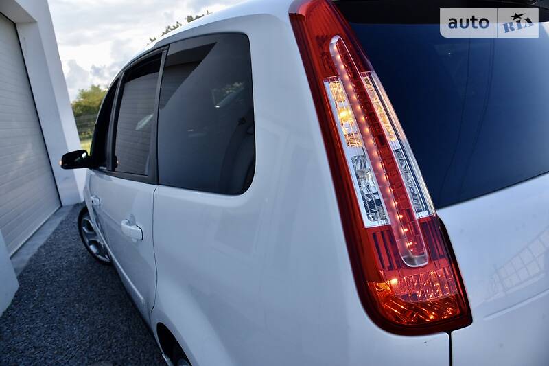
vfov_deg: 53.1
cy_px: 183
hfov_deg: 73.8
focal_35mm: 24
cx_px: 274
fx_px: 366
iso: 400
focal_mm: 24
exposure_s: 1/250
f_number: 8
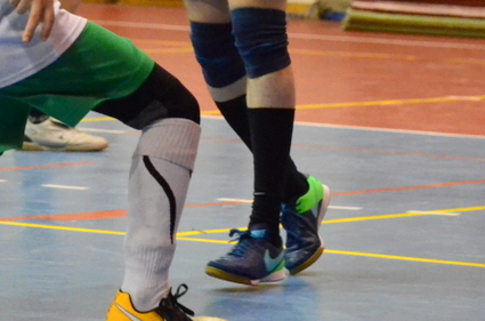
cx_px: 84
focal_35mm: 360
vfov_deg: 3.8
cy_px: 21
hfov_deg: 5.7
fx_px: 4843
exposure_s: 1/640
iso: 6400
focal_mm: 85
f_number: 5
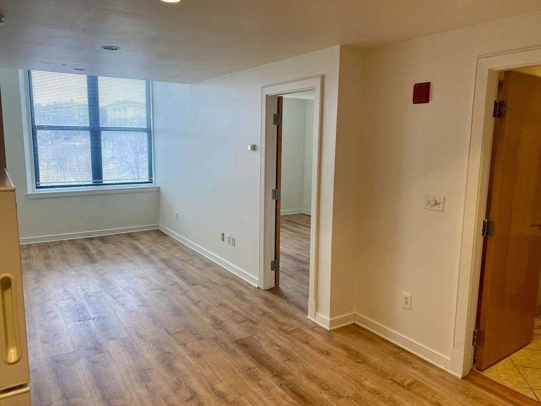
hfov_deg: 67.3
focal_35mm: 26
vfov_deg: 53.1
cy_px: 203
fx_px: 406
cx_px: 270
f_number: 1.8
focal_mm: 4.25
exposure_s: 1/60
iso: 64
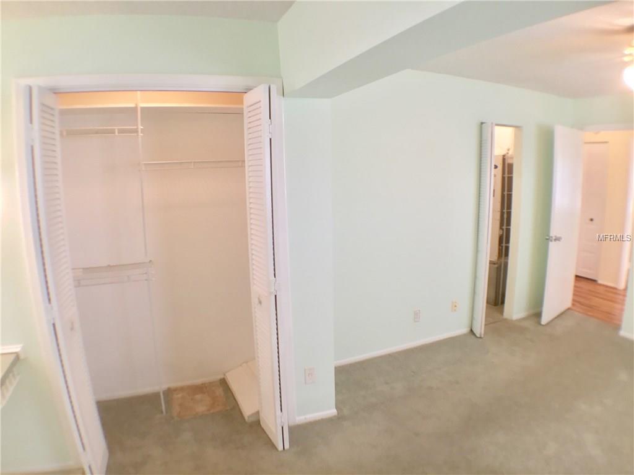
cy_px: 238
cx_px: 317
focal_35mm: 31
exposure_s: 1/30
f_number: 2.4
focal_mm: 3.3
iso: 32
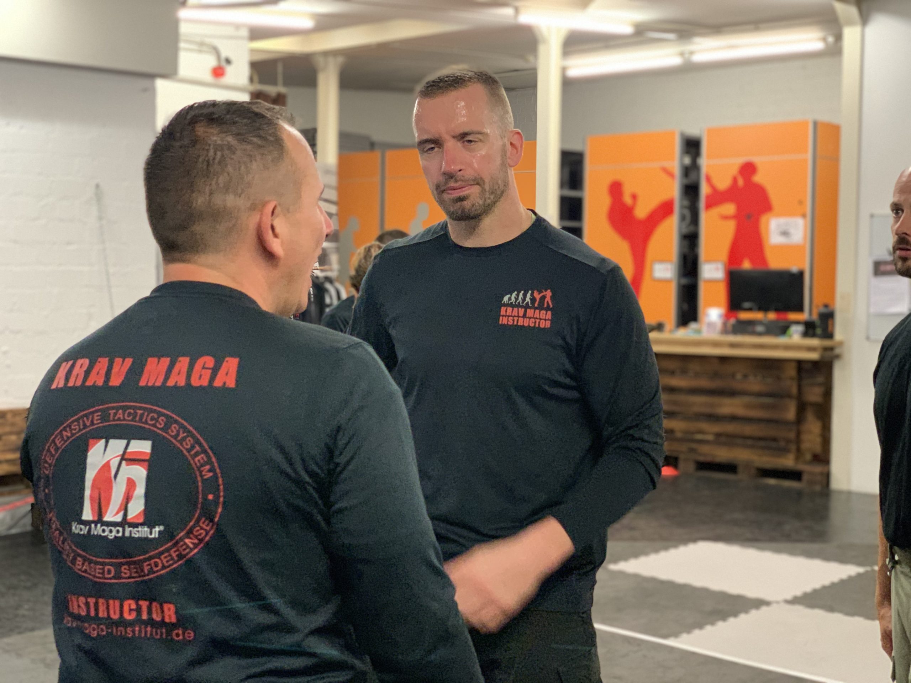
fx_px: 1369
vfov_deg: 28.0
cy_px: 342
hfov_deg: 36.8
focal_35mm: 52
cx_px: 456
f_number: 2.4
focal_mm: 6
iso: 400
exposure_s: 1/50
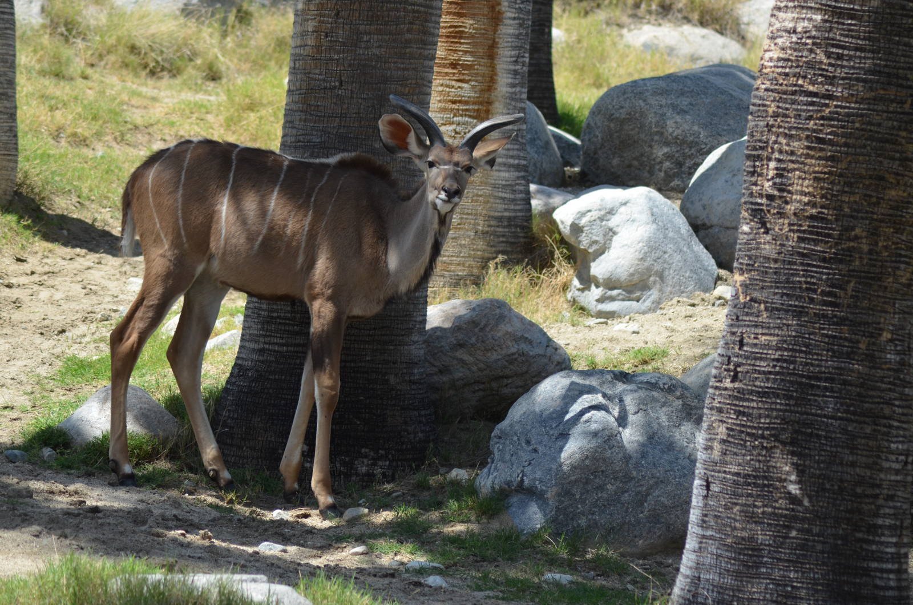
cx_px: 456
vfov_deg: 5.9
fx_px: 5885
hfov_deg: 8.9
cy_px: 302
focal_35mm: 232
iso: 400
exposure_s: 1/1600
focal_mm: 155
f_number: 5
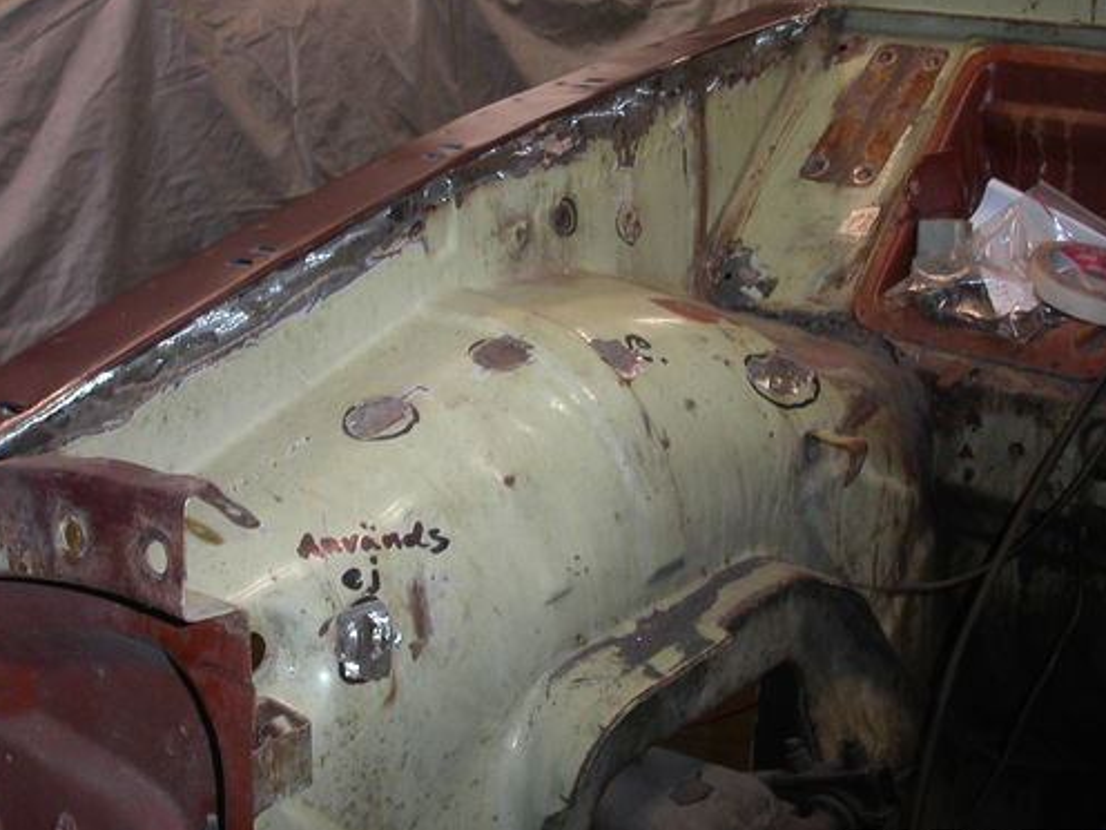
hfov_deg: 38.9
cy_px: 330
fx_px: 1566
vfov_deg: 29.6
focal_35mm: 49
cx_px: 508
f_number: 2.8
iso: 100
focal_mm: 7.8
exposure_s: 1/30
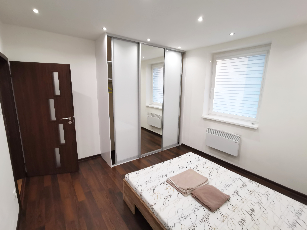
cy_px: 115
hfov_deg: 91.0
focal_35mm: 17
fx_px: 151
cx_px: 154
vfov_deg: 74.7
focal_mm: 2.23
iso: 160
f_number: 2.2
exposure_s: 1/50
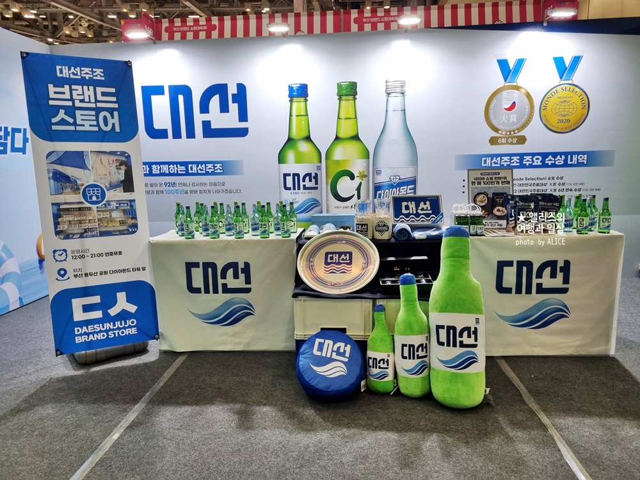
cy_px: 240
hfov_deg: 67.3
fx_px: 481
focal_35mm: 26
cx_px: 320
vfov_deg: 53.1
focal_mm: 5.4
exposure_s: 1/120
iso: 125
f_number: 1.8
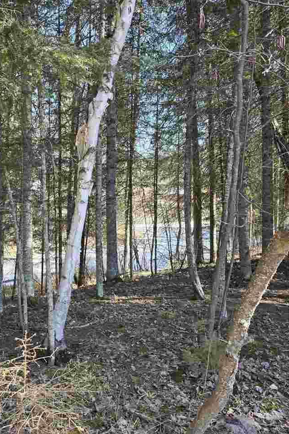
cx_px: 60
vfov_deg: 58.7
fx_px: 385
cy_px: 217
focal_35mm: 32
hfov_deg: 39.6
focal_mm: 6.3
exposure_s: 1/180
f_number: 1.7
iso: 32
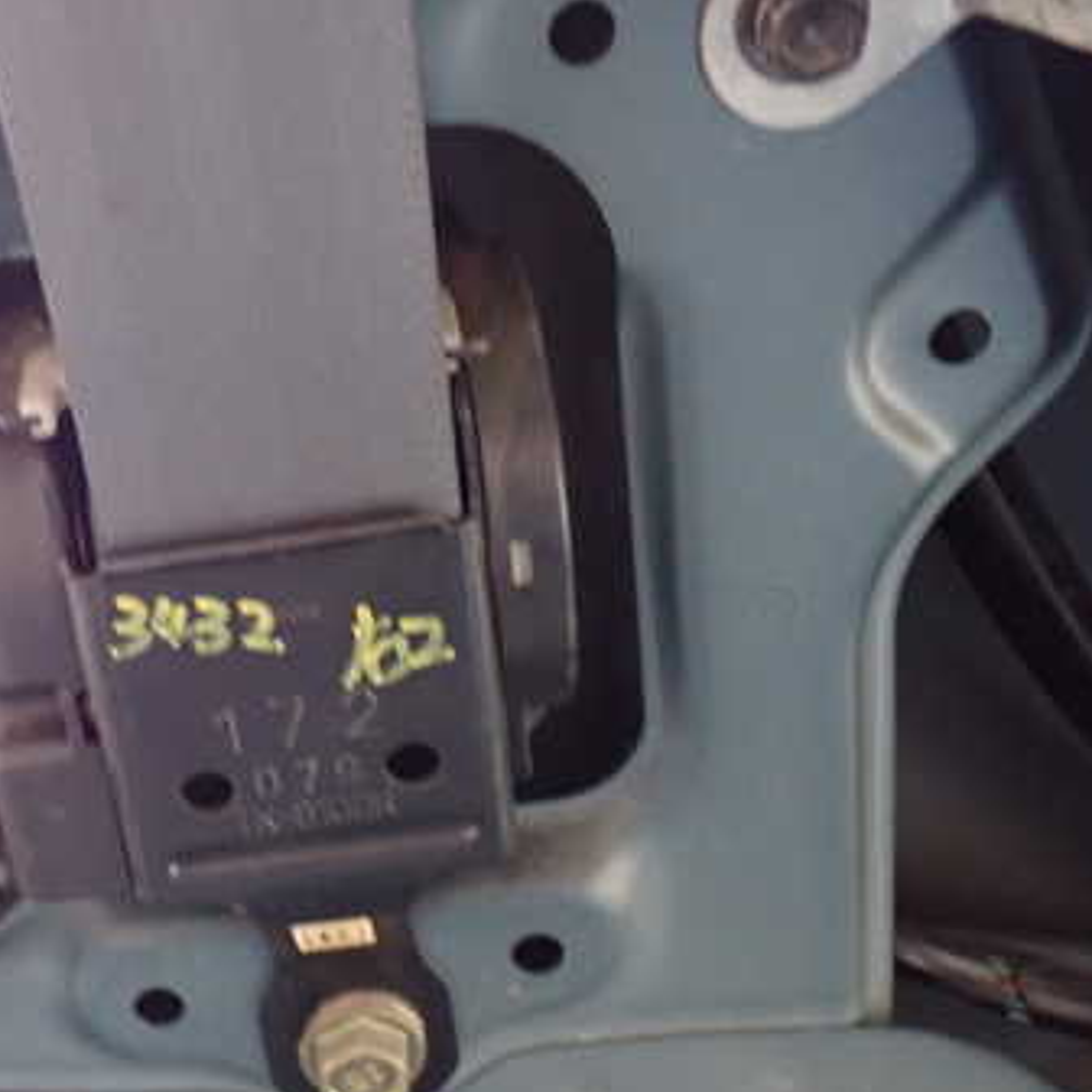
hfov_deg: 27.9
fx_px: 2141
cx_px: 182
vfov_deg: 28.6
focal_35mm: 60
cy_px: 647
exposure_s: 1/15
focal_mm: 6.83
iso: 800
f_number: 2.7
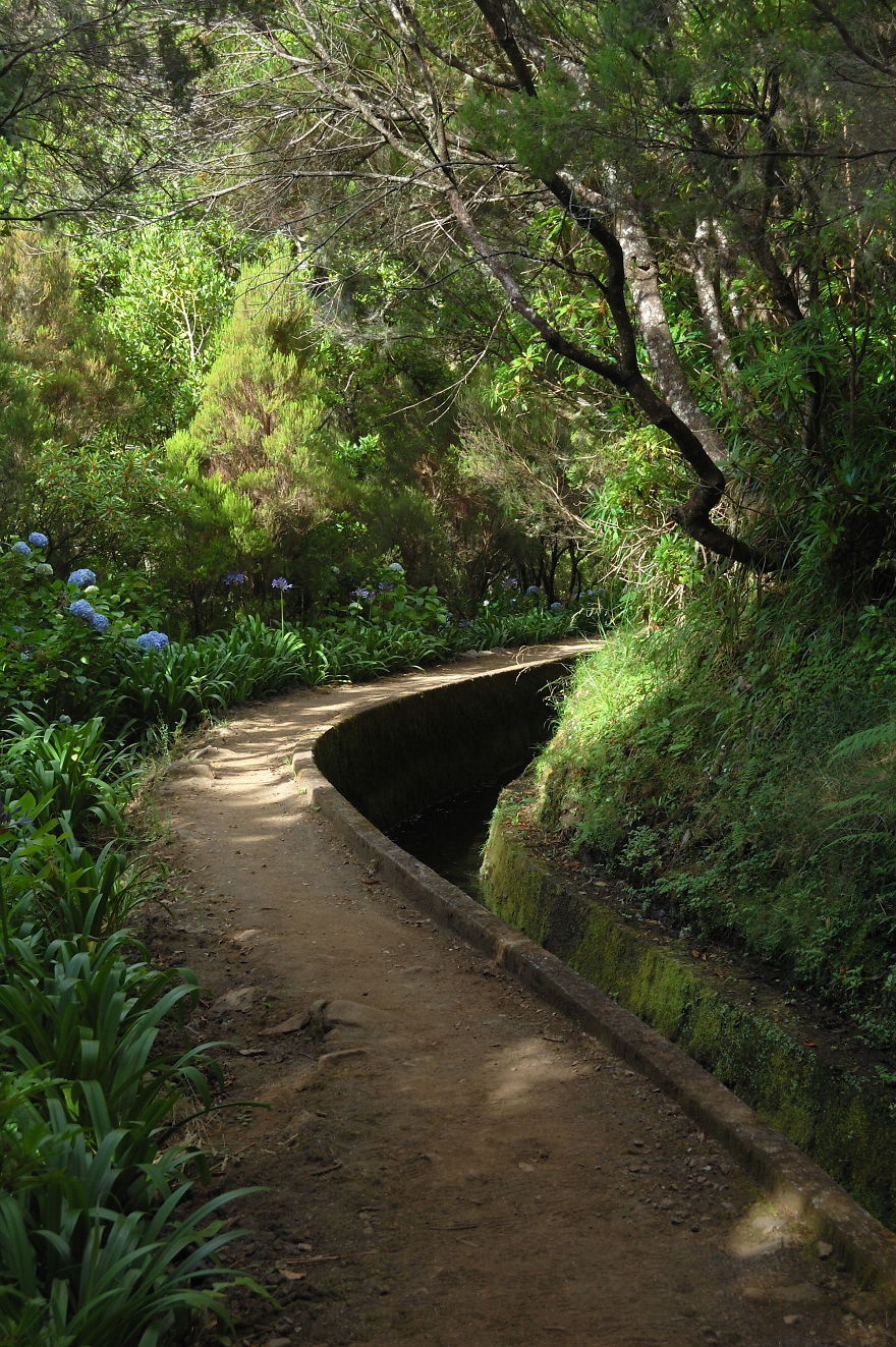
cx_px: 448
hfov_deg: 26.4
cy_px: 674
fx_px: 1907
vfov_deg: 38.9
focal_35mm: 51
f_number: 8
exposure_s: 1/125
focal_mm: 34
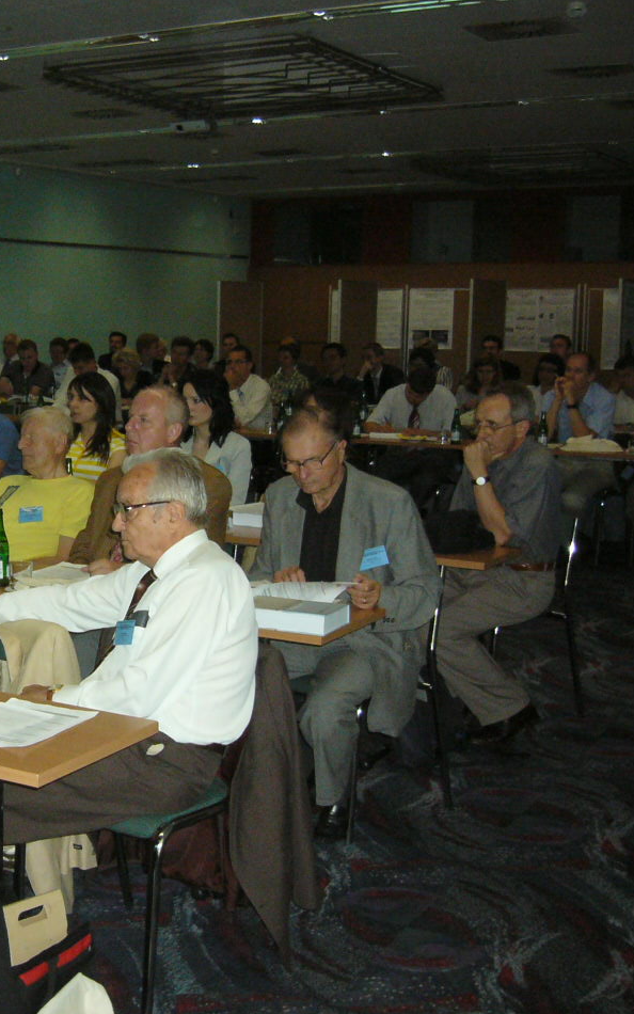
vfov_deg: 40.3
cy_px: 503
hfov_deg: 24.7
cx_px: 10
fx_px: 1382
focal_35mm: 50
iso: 400
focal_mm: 5.8
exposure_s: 1/60
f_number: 2.8
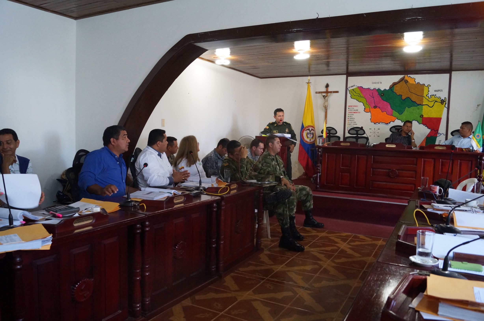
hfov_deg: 67.4
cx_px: 242
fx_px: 363
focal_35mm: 27
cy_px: 160
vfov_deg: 47.8
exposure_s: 1/60
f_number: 4
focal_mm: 18
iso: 1250
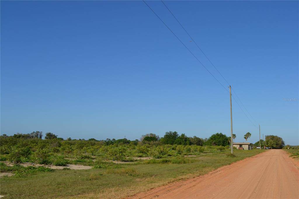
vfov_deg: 39.9
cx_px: 150
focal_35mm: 33
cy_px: 100
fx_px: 274
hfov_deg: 57.2
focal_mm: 22
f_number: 9
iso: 100
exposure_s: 1/320
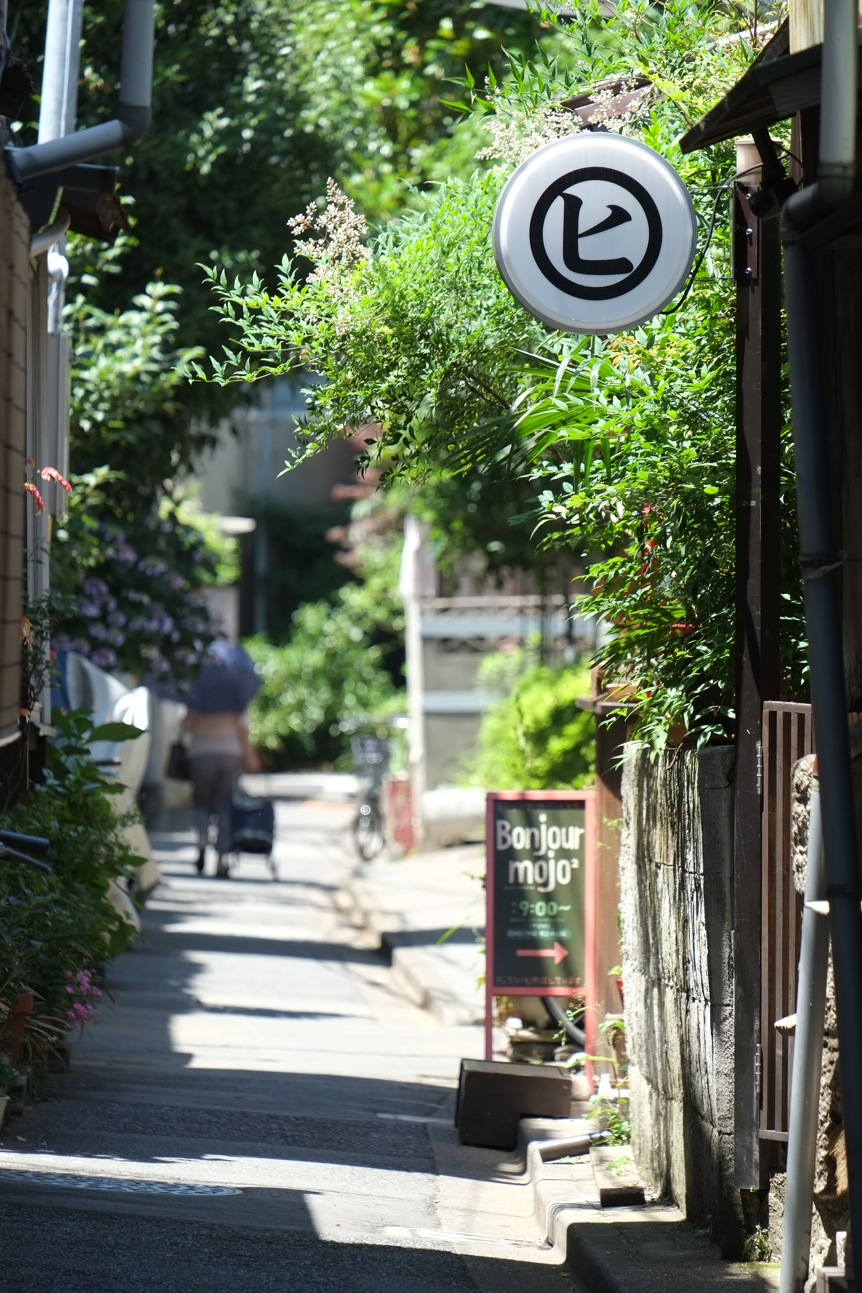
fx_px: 10774
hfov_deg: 4.6
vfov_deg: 6.9
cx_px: 431
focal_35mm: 300
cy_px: 646
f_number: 5.6
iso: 200
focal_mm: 200
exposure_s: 1/160
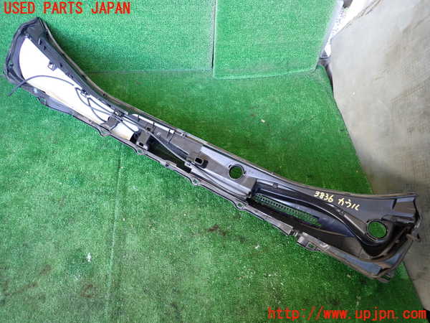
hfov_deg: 69.4
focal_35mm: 25
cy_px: 162
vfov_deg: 54.9
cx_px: 215
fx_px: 311
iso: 200
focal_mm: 4.5
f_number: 2
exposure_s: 1/30
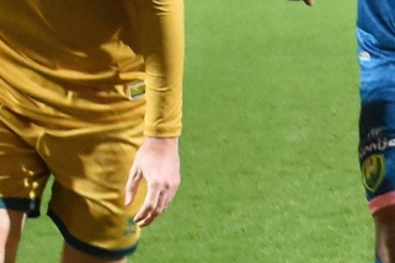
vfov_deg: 6.4
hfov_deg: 9.3
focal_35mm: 215
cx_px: 589
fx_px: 2359
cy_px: 183
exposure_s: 1/320
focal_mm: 24
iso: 4000
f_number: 4
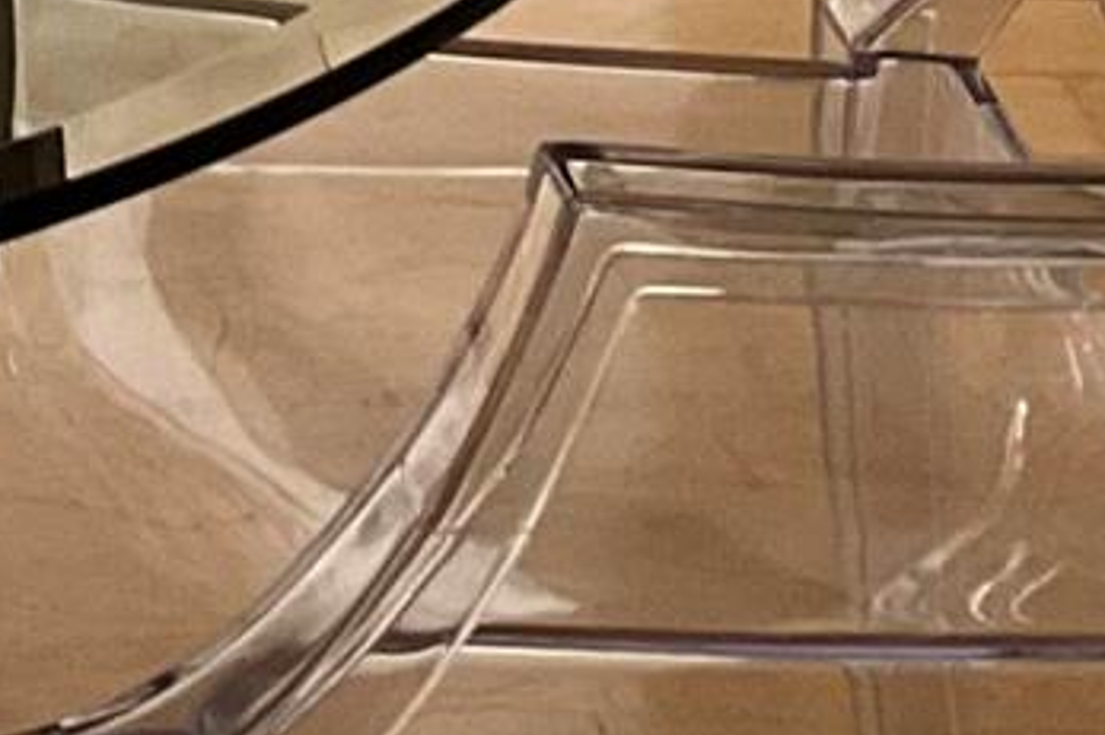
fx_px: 5461
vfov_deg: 6.9
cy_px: -1476
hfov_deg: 10.6
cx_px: -1057
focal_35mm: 178
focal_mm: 3
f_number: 1.8
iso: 64
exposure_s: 1/122
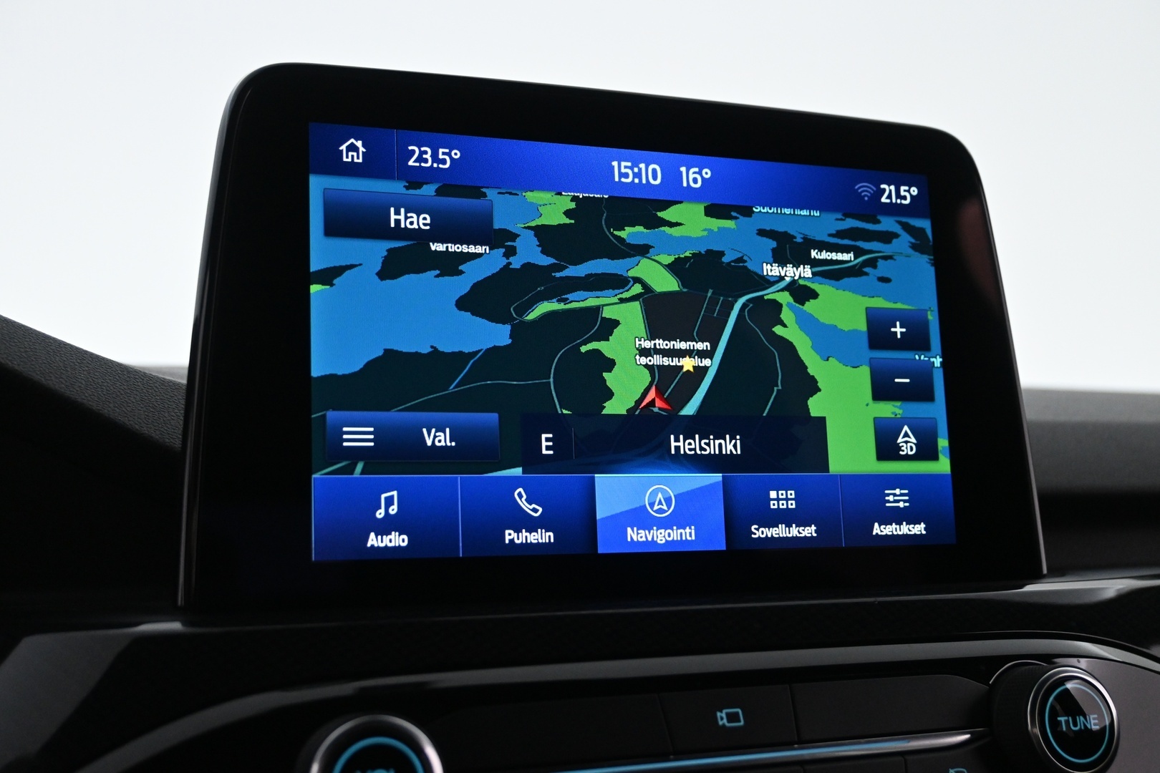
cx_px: 580
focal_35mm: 40
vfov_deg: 33.6
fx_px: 1281
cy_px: 386
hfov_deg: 48.7
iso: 2500
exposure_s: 1/60
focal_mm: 26.5
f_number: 4.5
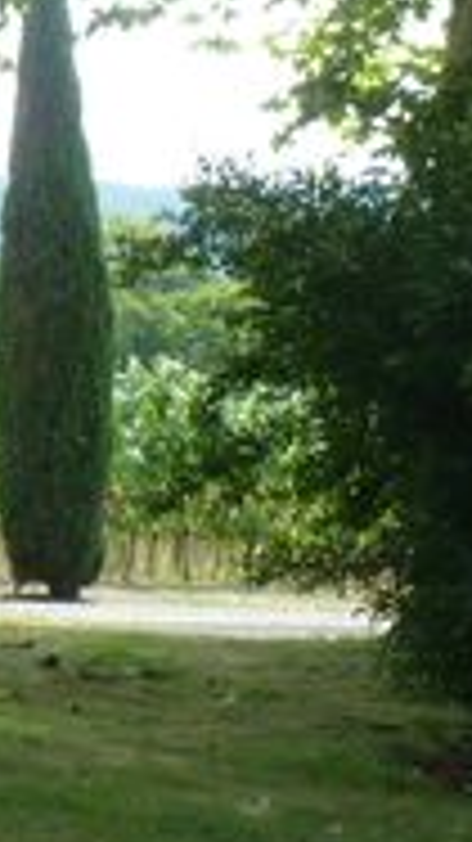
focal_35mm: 177
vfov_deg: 12.1
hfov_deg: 6.7
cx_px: -306
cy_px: 239
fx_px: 3944
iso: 80
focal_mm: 6.8
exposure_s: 1/60
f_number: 6.3
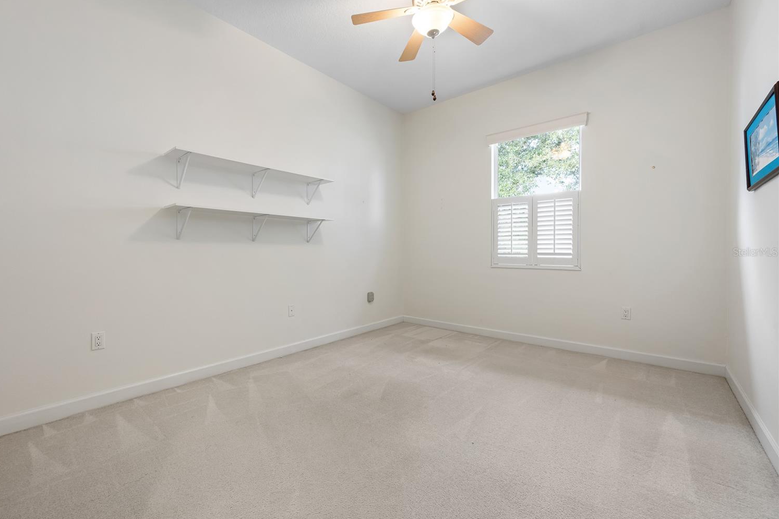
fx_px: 325
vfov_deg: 77.3
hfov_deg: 100.2
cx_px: 362
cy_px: 252
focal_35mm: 15
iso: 500
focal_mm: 14
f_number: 8
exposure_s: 1/8
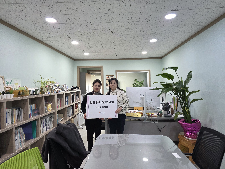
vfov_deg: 58.9
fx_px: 149
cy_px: 84
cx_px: 112
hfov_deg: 73.9
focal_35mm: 23
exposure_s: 1/120
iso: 200
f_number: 1.7
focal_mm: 6.25
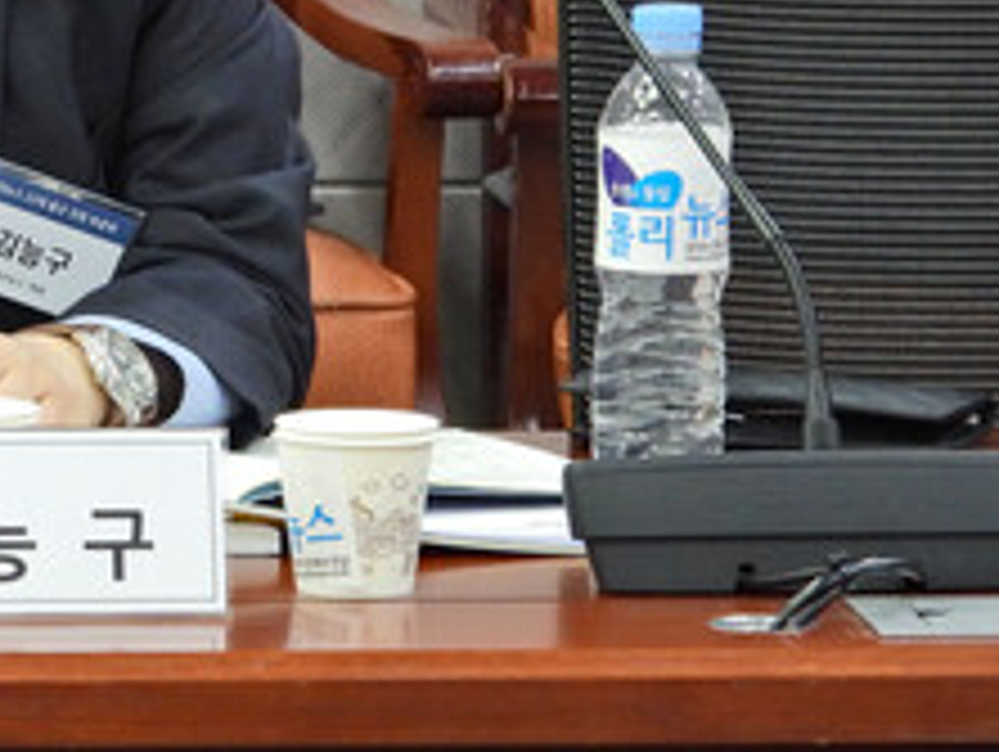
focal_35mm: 405
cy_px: -108
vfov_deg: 3.7
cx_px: -216
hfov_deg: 4.9
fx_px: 11701
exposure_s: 1/50
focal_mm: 26.8
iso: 400
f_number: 5
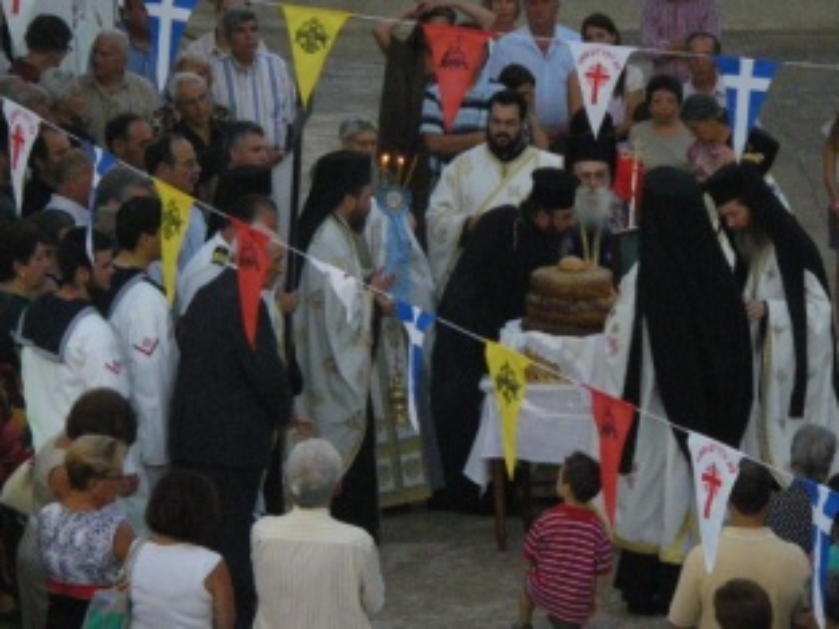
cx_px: 460
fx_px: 5890
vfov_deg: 6.1
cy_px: 392
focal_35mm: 243
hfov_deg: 8.1
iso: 800
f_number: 4.4
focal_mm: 27.9
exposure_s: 1/125
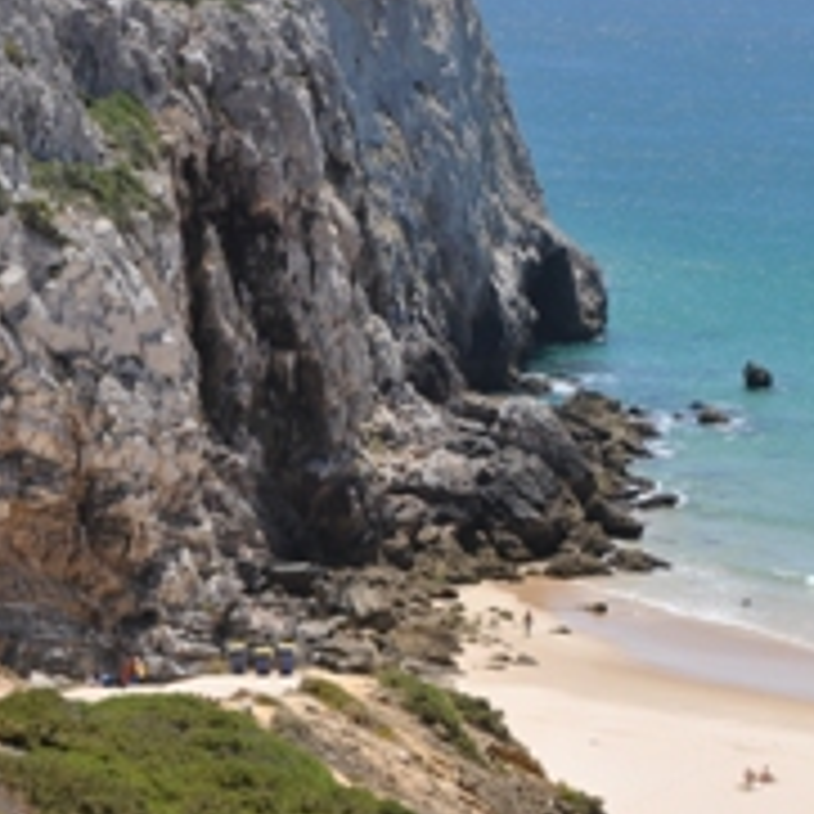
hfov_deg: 18.8
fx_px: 2368
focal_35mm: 89
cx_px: 868
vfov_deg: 19.5
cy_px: 486
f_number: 9
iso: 200
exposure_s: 1/320
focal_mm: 28
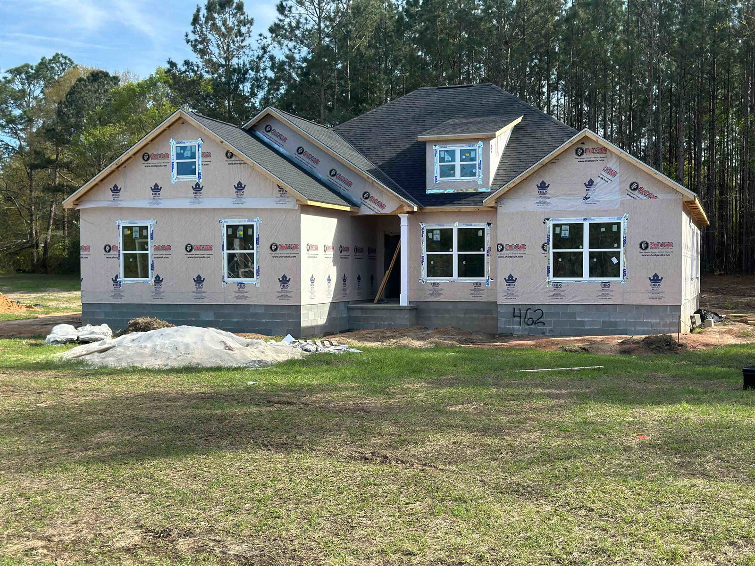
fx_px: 1047
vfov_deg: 30.3
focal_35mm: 48
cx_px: 378
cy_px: 283
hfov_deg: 39.7
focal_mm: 6.86
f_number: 1.78
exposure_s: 1/2667
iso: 100
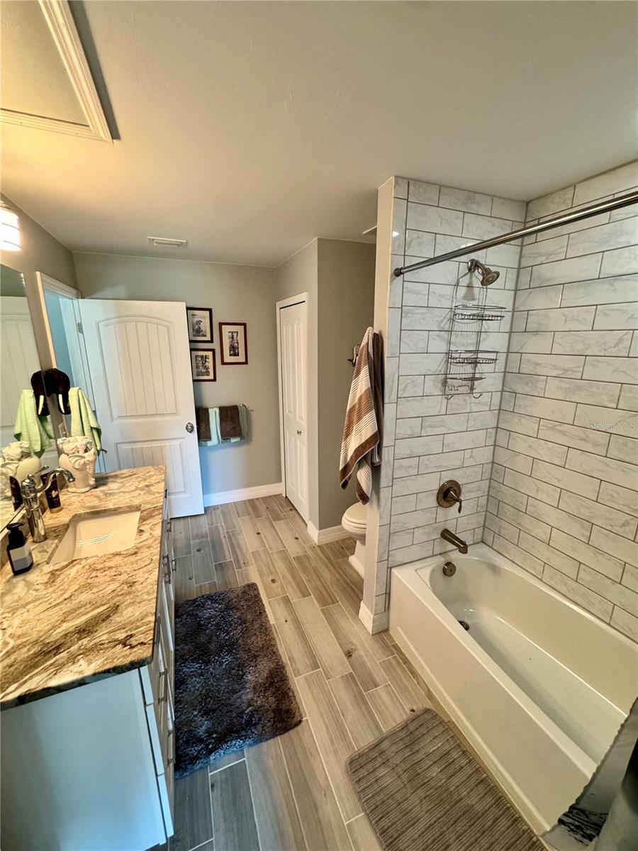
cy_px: 426
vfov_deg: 102.1
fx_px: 344
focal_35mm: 14
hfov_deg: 85.7
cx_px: 319
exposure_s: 1/60
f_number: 2.2
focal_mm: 2.22
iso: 320
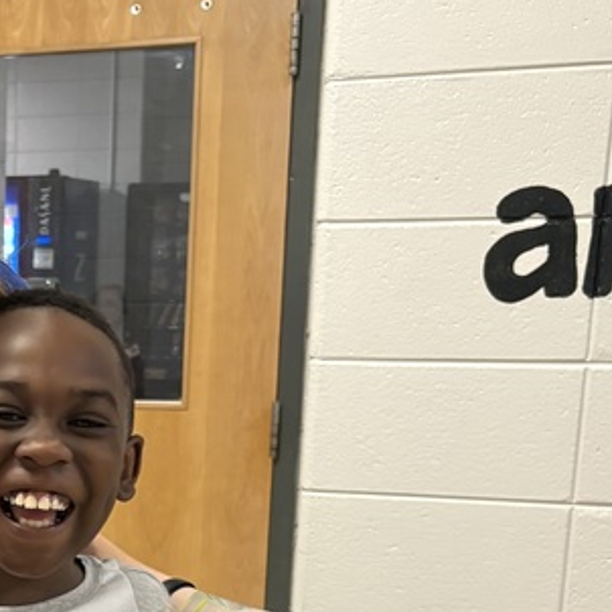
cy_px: 683
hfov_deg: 20.8
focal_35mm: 78
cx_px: -118
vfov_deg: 21.0
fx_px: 1560
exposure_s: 1/60
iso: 250
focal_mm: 5.96
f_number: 1.6
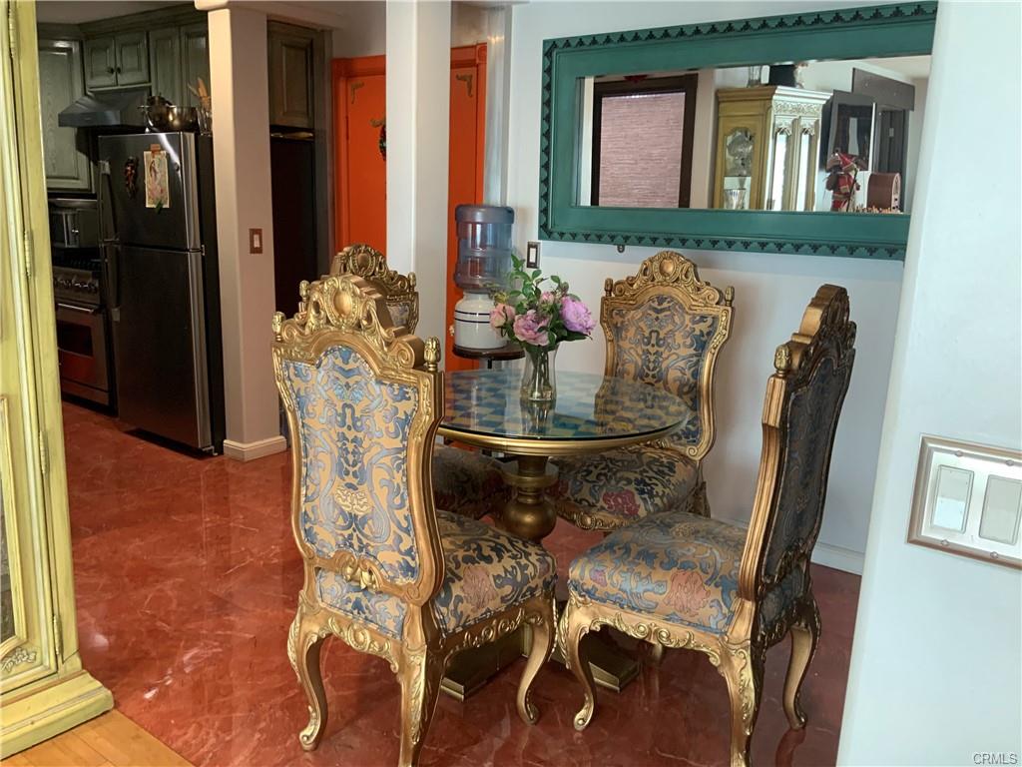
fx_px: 856
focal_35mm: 29
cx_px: 511
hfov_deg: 61.7
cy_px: 384
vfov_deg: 48.2
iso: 160
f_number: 1.8
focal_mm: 3
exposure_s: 1/60
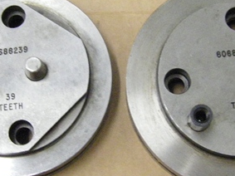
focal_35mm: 86
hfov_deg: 22.8
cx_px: 128
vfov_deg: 17.1
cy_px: 74
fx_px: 584
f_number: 3.5
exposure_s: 1/20
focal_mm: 6.3
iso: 800
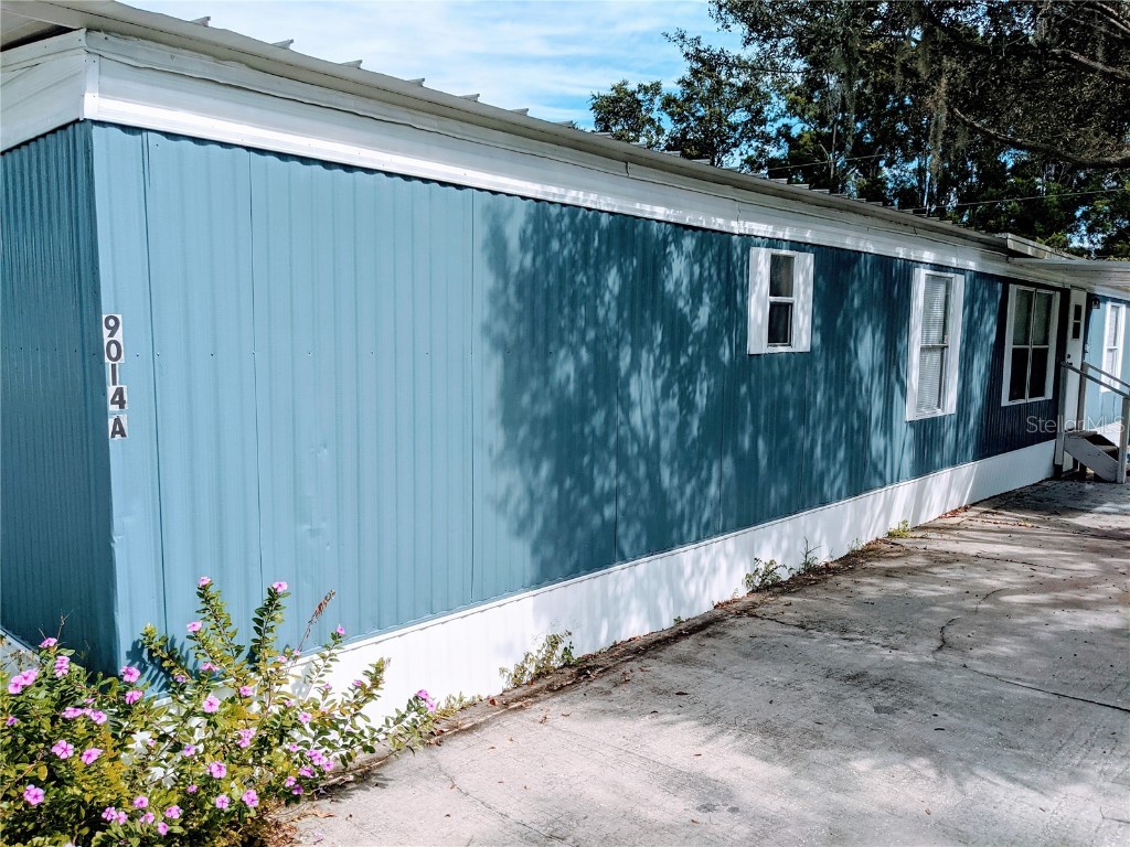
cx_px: 565
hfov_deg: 65.3
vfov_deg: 51.4
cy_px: 424
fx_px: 881
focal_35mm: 27
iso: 53
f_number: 1.73
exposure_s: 1/3356
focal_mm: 4.38
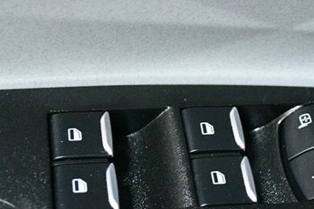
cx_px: 237
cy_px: 172
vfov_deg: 14.1
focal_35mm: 96
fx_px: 837
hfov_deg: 21.1
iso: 12800
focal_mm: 35
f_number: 5
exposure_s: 1/50
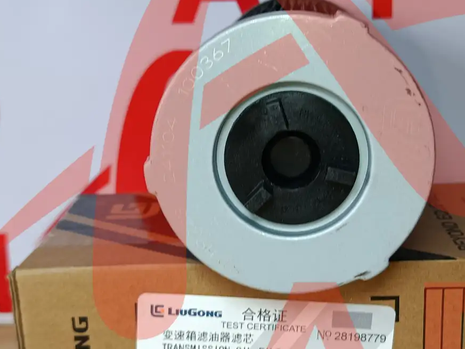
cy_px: 194
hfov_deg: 34.8
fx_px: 739
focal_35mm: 55
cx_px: 281
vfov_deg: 26.5
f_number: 1.7
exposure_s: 1/100
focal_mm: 5.24
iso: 118
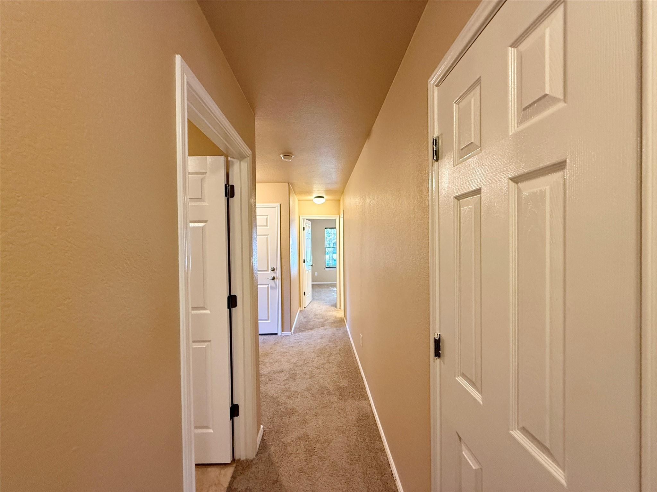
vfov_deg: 85.7
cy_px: 246
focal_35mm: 14
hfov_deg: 102.1
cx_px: 328
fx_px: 266
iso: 250
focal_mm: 2.22
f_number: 2.2
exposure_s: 1/60
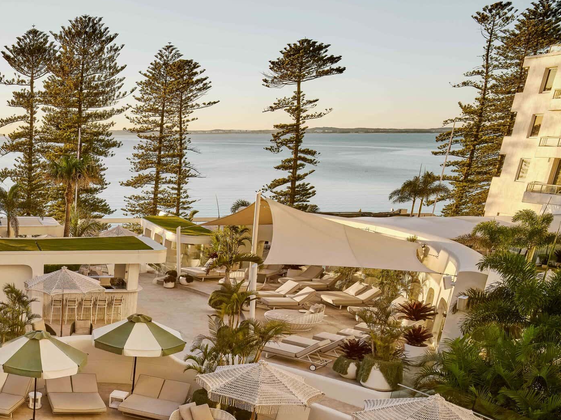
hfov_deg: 40.1
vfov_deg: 34.2
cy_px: 401
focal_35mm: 39
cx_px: -36
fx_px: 632
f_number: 13
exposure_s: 1/80
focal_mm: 23
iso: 250
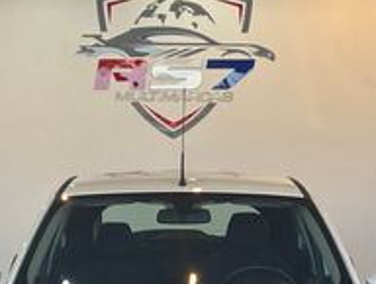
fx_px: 1383
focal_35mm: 127
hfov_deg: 15.5
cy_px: 306
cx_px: 176
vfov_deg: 11.6
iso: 32
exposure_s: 1/237
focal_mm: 5.96
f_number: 1.6
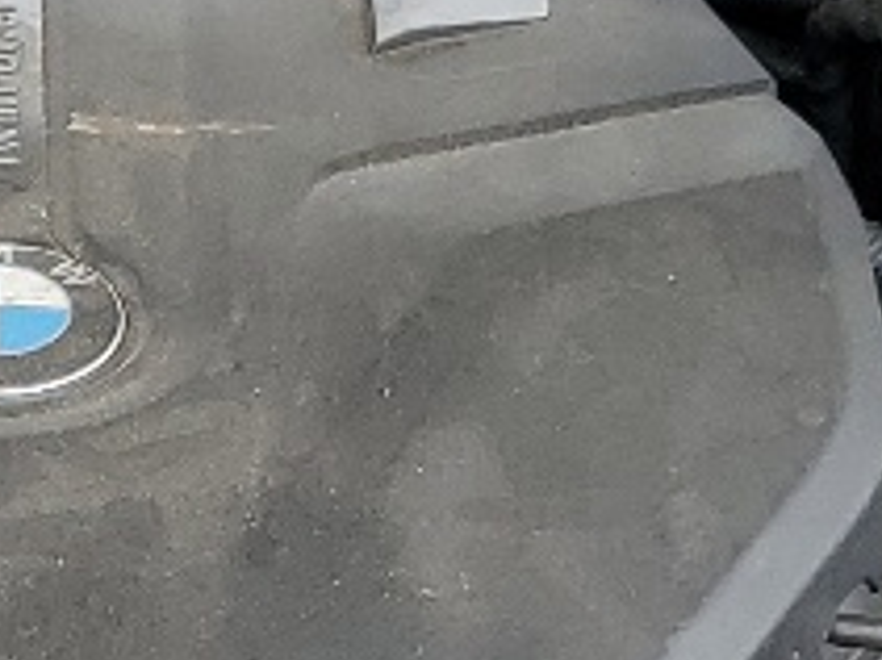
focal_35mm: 197
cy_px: 1174
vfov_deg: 7.3
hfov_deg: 9.9
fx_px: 5017
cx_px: -134
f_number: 1.5
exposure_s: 1/556
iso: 50
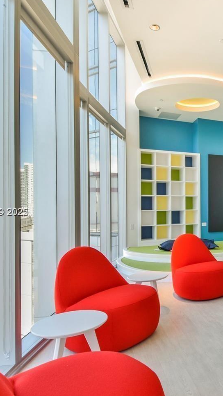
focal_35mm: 26
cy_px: 213
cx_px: 228
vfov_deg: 71.8
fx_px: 273
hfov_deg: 38.8
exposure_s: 1/60
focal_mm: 10
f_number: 4.5
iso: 250
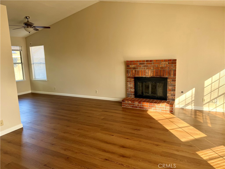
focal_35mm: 24
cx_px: 112
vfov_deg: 56.8
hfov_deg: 71.6
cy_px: 84
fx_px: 156
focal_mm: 6.76
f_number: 1.78
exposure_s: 1/225
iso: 80
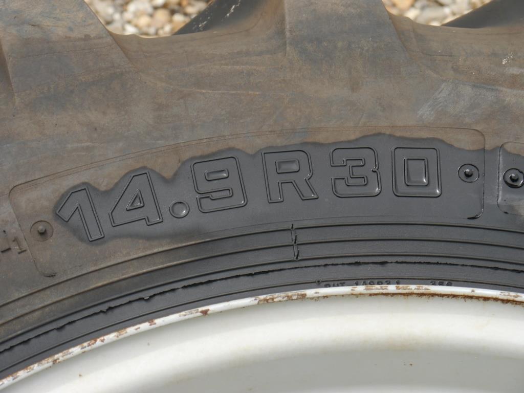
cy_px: 196
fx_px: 1029
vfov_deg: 21.6
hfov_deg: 28.6
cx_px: 262
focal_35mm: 68
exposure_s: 1/200
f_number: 7.1
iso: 160
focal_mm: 34
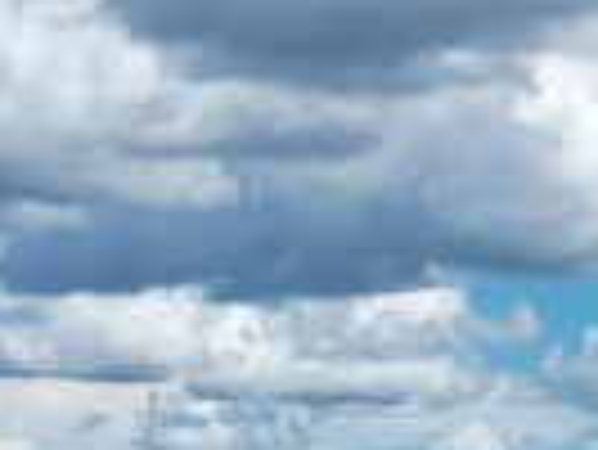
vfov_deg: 6.9
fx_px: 3199
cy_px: 1508
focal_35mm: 185
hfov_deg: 10.7
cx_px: 418
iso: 120
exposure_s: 1/5000
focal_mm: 6.72
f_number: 1.7
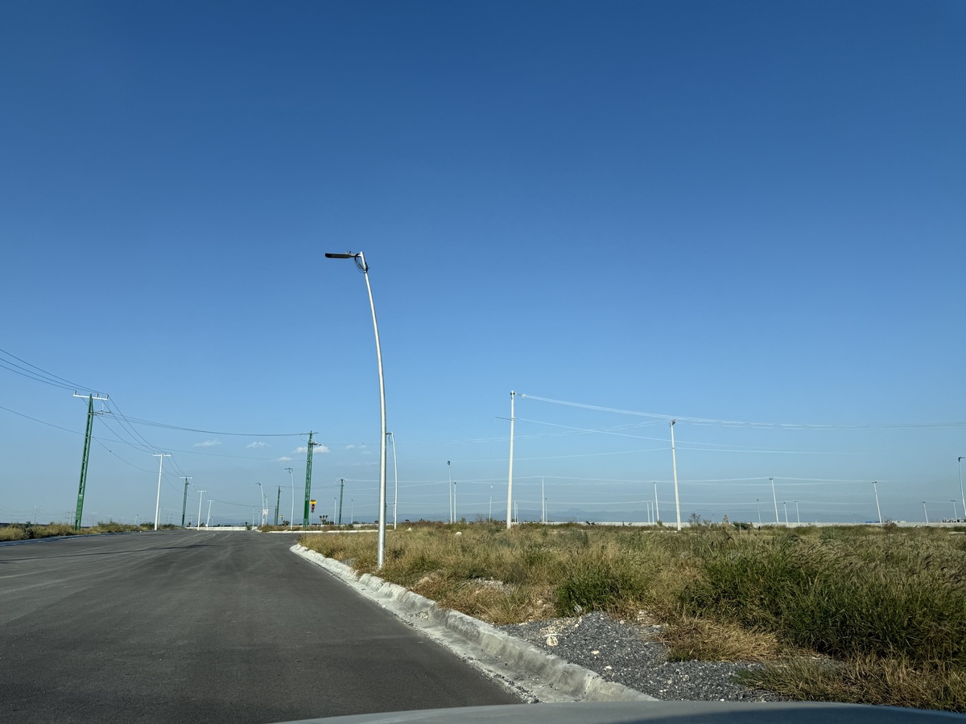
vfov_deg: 56.8
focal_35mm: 24
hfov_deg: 71.6
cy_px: 362
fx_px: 670
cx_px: 483
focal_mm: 6.76
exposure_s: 1/4673
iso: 80
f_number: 1.78
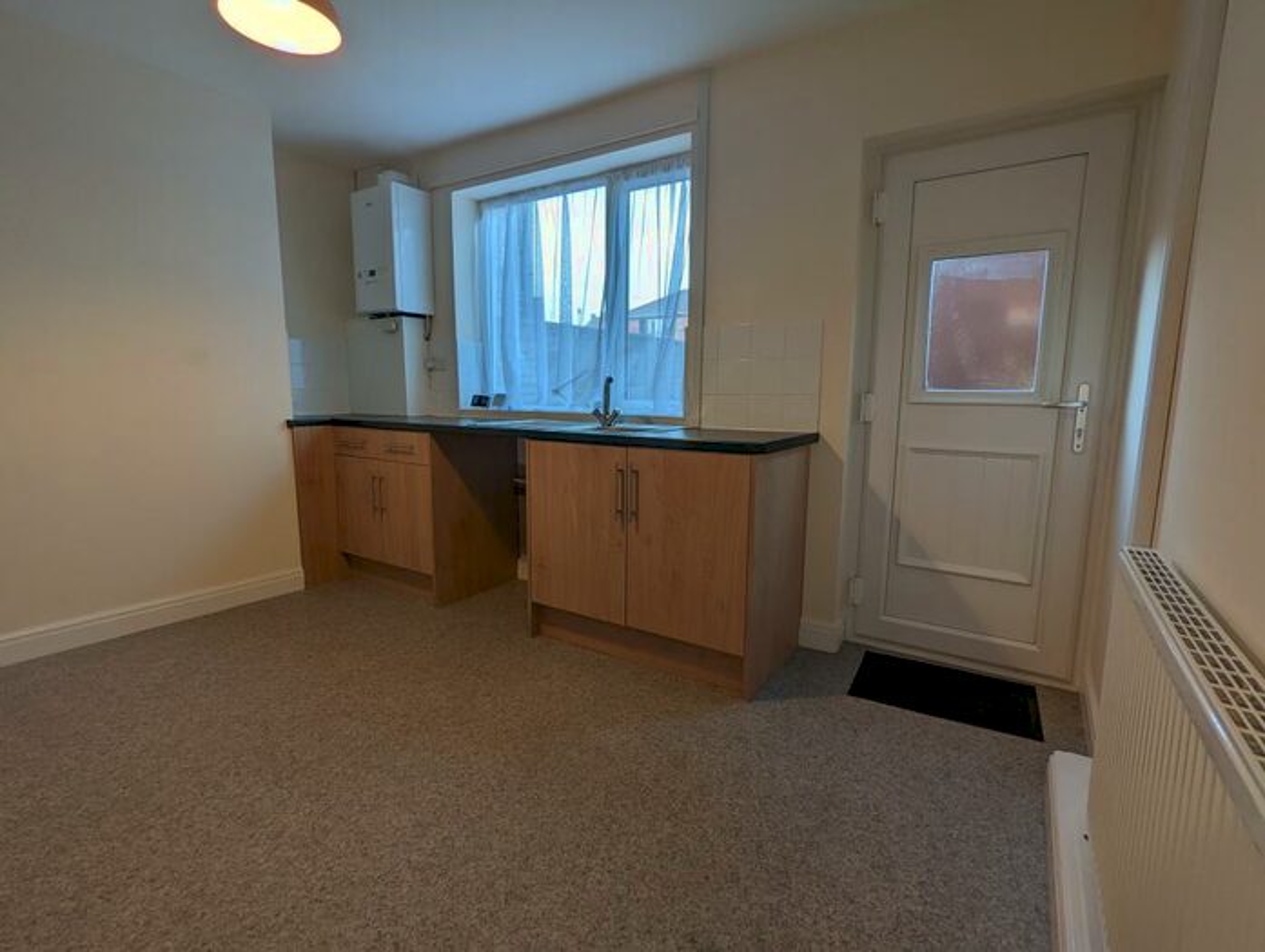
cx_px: 632
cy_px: 476
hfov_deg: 94.4
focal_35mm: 16
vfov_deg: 78.3
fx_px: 586
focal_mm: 2.35
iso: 51
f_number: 2.2
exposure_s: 1/112
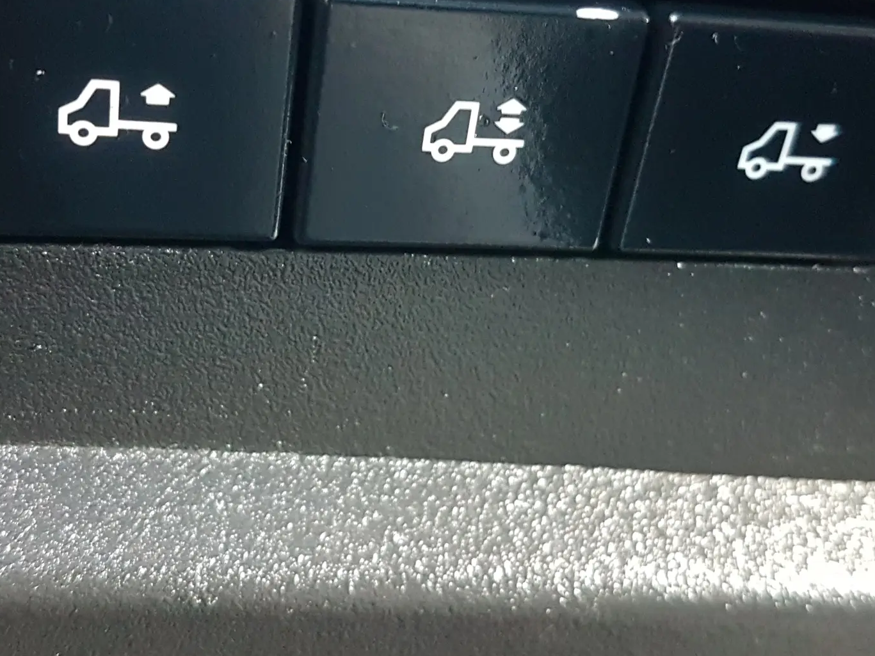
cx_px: 398
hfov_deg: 41.2
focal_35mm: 46
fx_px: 1163
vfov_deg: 31.1
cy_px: 188
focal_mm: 4.2
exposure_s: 1/10
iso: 500
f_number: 1.7
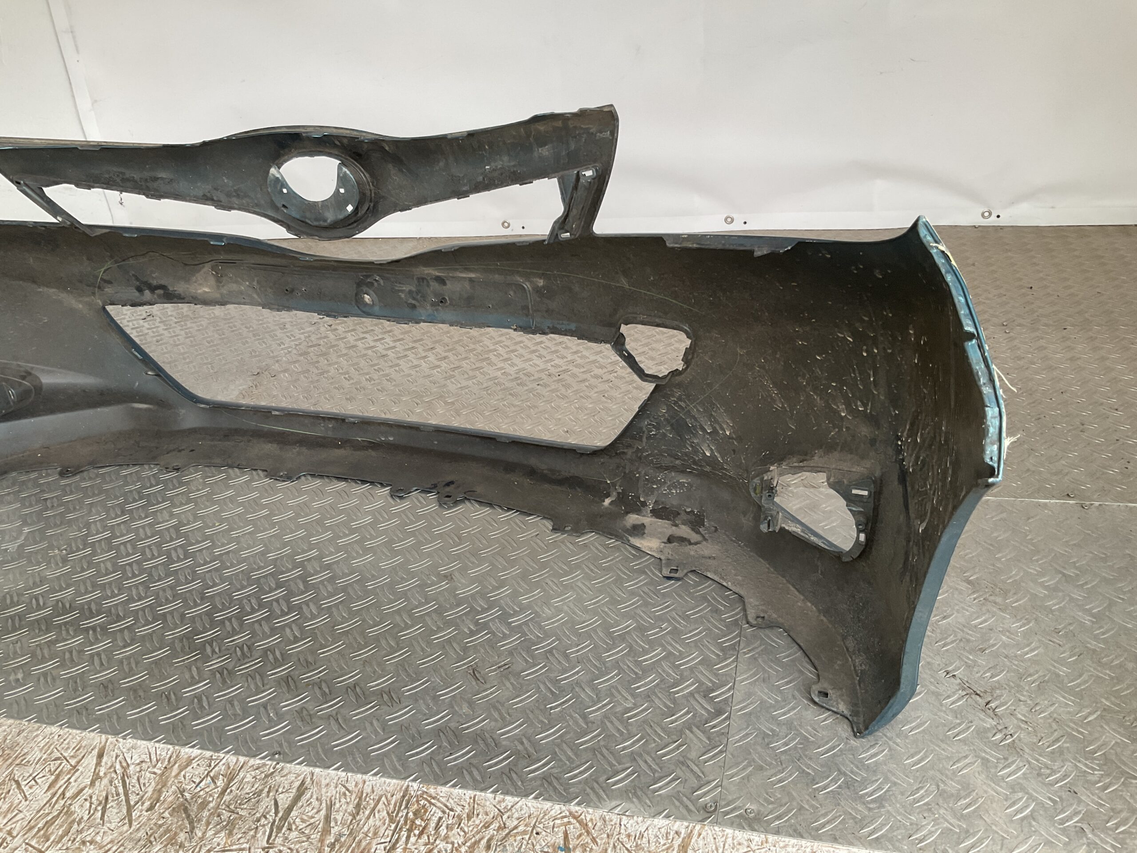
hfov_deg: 61.7
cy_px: 426
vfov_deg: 48.2
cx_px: 568
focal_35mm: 29
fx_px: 953
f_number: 1.8
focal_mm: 3
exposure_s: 1/120
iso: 50
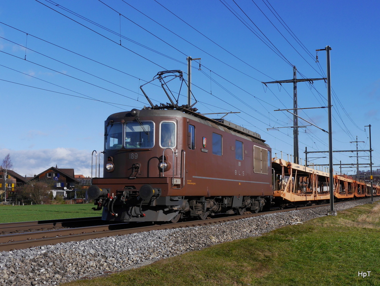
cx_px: 190
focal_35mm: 34
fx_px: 374
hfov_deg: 53.9
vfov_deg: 41.9
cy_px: 143
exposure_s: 1/640
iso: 160
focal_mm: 17
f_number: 9
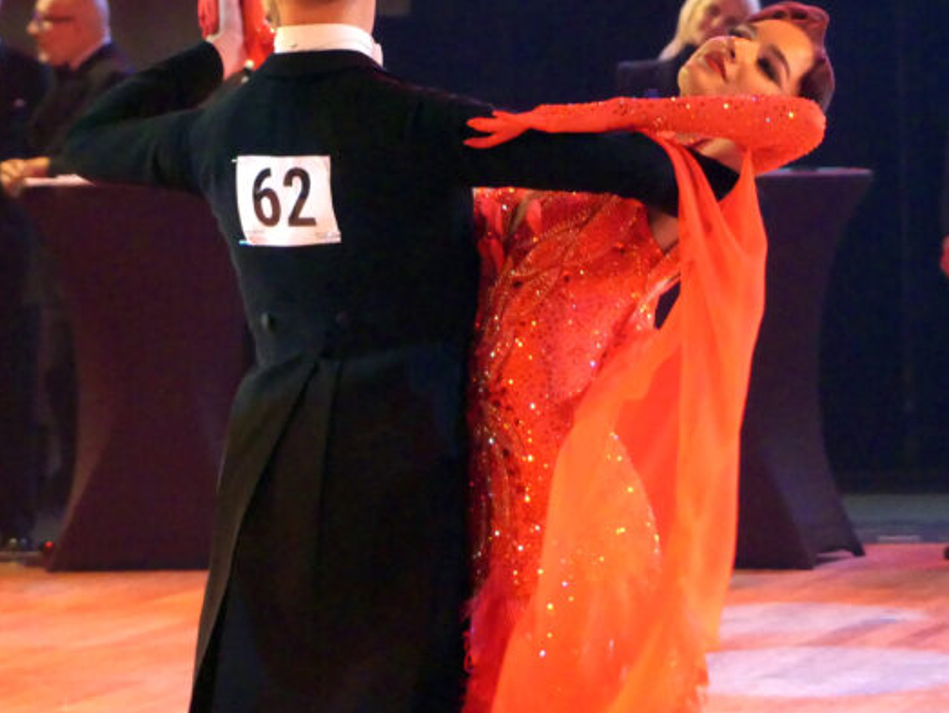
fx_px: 8971
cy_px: 220
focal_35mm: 327
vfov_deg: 4.6
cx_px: 428
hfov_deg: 6.1
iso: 1250
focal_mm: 41.1
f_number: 2.8
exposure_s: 1/100
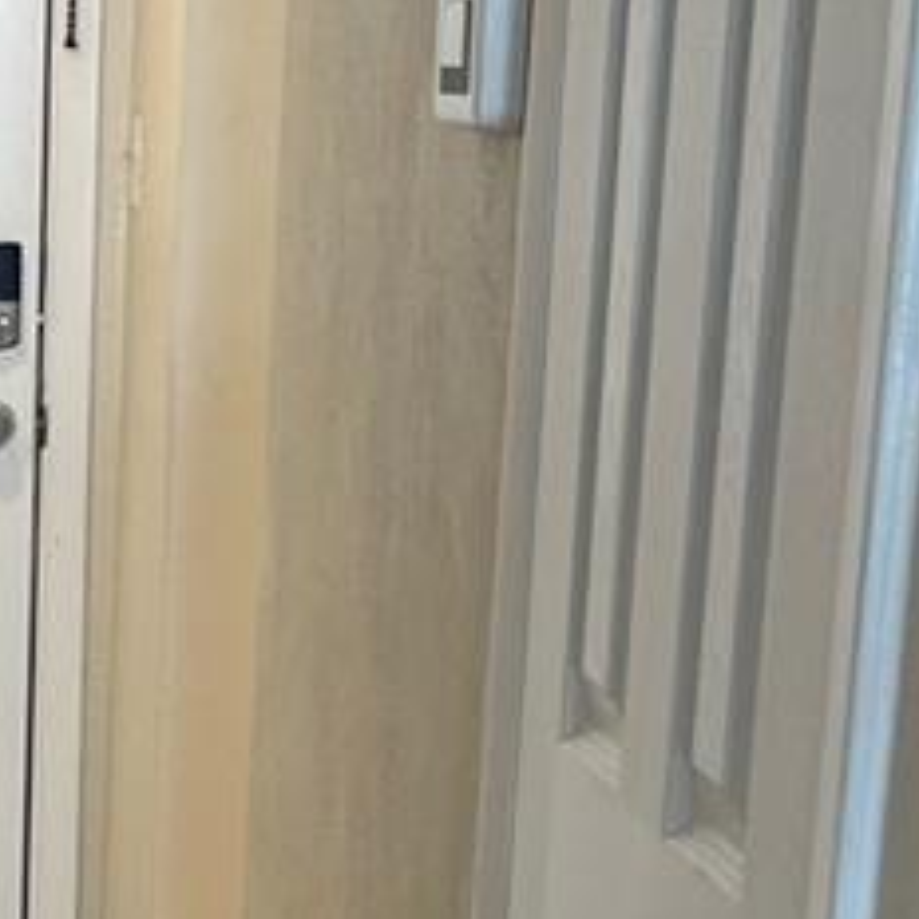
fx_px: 3574
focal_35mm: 119
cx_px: -440
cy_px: 1097
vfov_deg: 14.2
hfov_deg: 13.8
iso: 100
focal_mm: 5.1
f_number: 1.6
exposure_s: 1/120
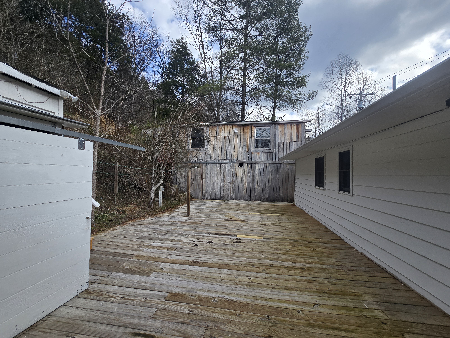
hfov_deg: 106.2
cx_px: 225
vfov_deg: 89.9
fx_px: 169
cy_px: 169
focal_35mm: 13
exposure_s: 1/1283
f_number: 2.2
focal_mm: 2.2
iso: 50
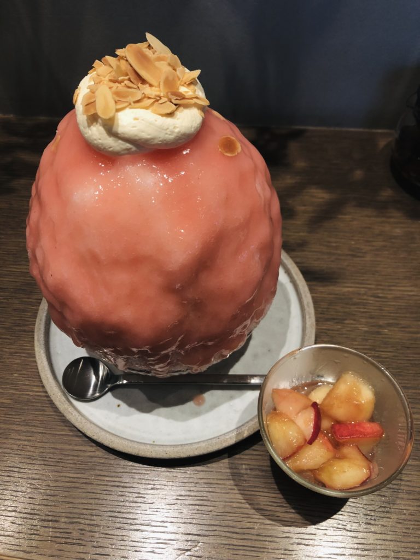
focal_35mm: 28
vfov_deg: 63.4
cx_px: 210
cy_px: 280
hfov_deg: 49.7
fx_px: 453
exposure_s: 1/25
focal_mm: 3.99
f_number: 1.8
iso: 40
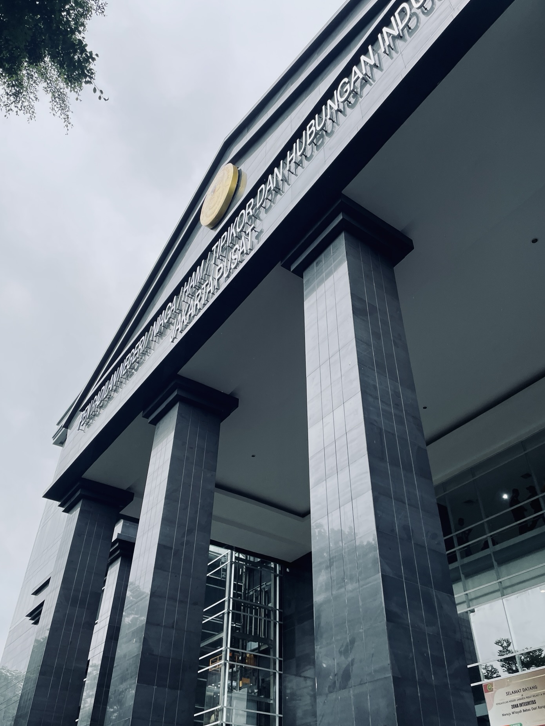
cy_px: 366
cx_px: 281
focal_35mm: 28
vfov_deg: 63.4
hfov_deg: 49.7
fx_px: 588
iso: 32
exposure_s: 1/590
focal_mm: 4.2
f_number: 1.6
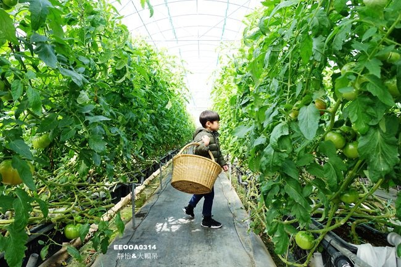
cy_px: 134
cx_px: 200
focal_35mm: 24
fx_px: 267
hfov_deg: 73.8
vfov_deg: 53.1
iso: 125
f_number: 4
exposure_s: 1/100
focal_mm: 8.8
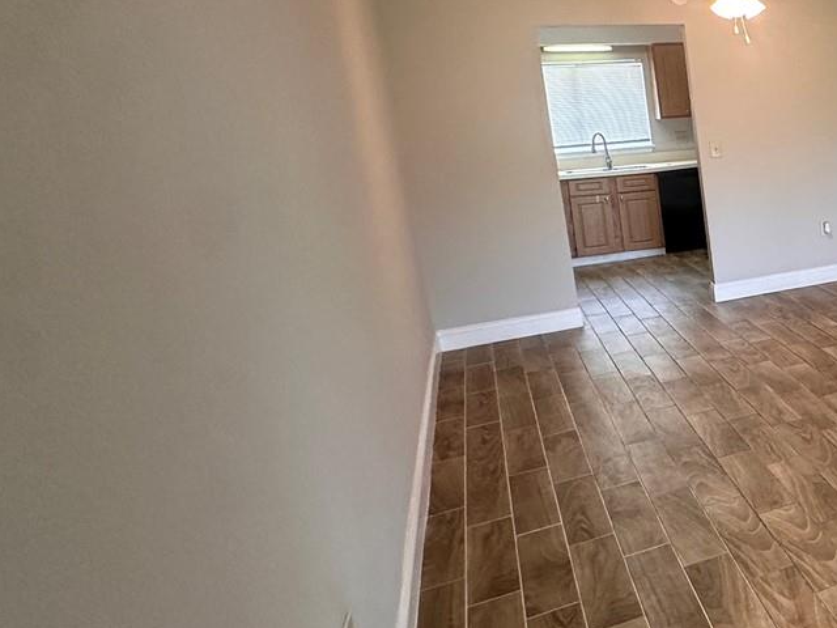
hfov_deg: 38.8
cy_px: 236
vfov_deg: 40.4
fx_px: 846
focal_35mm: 35
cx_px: 1000
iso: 200
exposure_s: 1/120
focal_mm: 2.22
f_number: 2.2
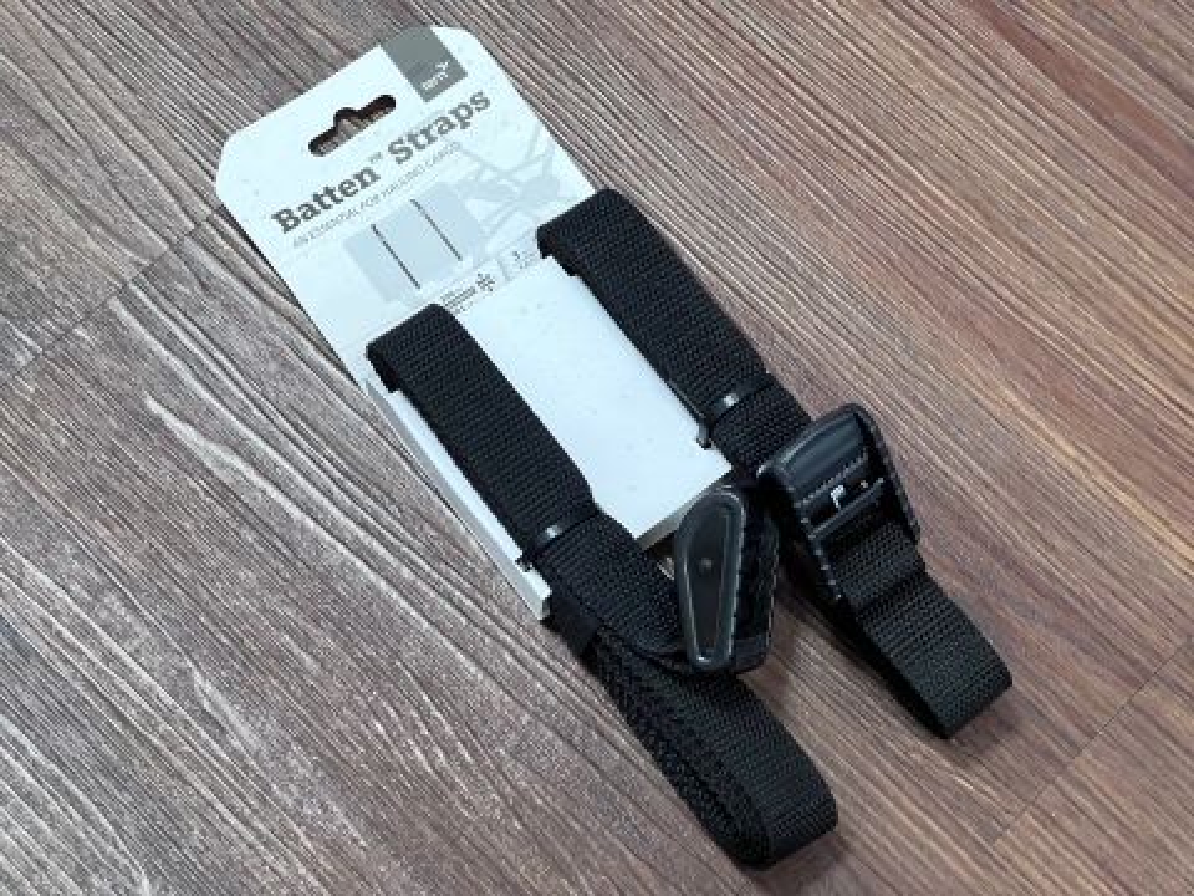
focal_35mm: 77
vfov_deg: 19.1
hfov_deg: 25.3
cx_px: 597
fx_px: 2656
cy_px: 448
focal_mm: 9
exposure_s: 1/50
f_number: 2.8
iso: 640
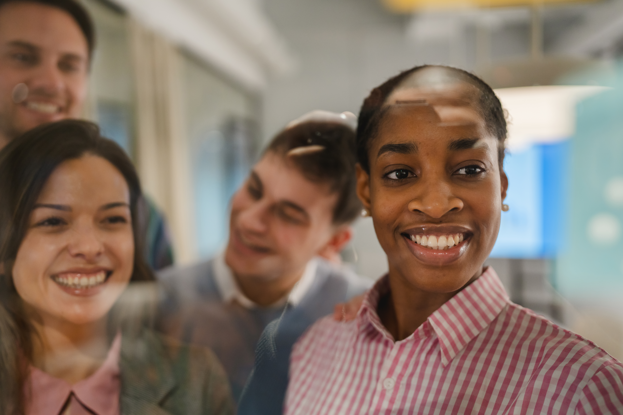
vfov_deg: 37.9
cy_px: 208
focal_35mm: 35
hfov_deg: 54.4
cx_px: 312
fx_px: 606
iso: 800
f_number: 1.4
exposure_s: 1/1000
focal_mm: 35
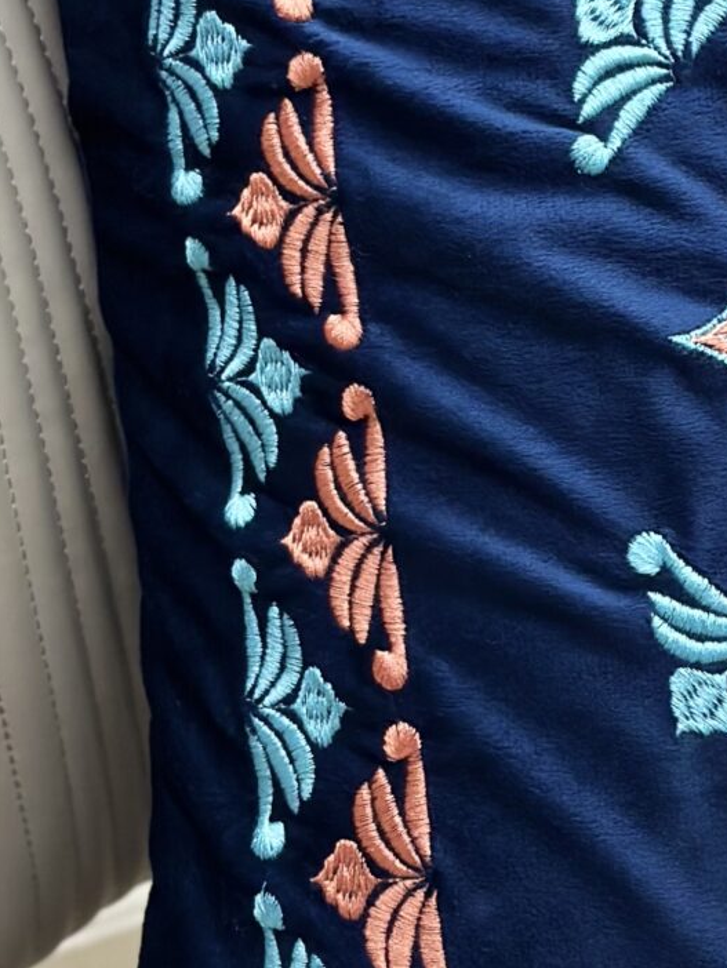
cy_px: 419
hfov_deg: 10.3
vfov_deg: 14.1
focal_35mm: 140
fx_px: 3918
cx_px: 989
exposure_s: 1/60
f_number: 1.78
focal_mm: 6.86
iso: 320
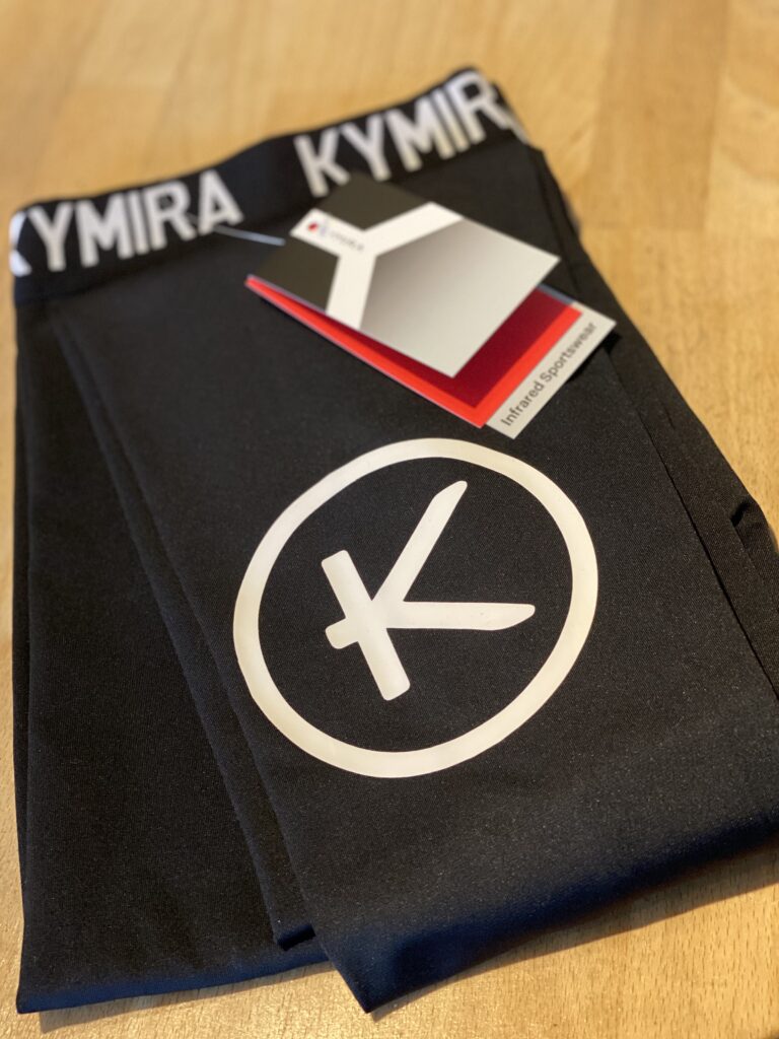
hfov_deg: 28.0
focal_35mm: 52
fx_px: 1560
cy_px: 520
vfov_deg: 36.8
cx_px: 390
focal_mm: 6
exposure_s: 1/33
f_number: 2
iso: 250
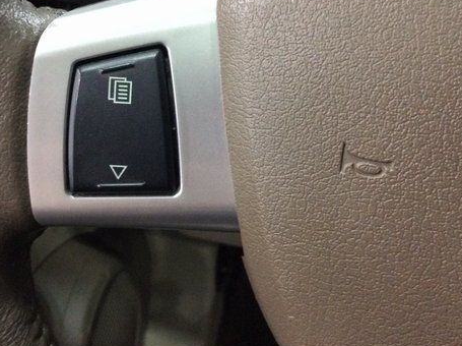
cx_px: 177
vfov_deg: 32.1
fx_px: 600
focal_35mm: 45
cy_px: 163
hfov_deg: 41.9
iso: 320
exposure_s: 1/20
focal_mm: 3.3
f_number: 2.4
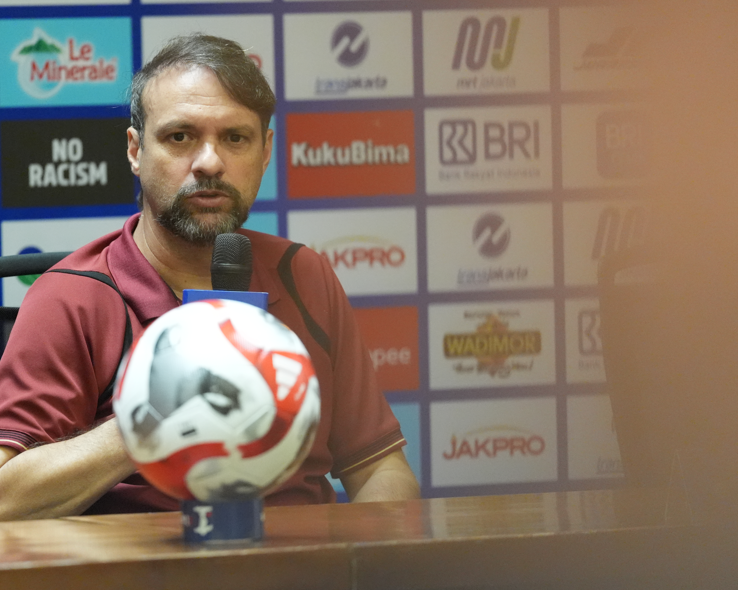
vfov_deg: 3.6
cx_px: 312
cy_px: 300
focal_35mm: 434
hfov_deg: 4.5
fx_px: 9480
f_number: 2.8
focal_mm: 300
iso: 8000
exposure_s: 1/125
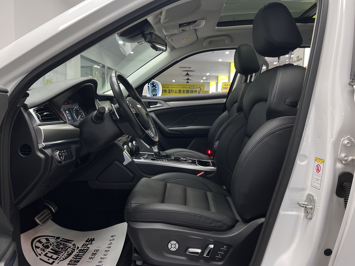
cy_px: 133
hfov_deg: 67.3
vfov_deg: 53.1
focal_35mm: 26
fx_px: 267
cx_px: 178
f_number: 1.5
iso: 125
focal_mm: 5.7
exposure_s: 1/100
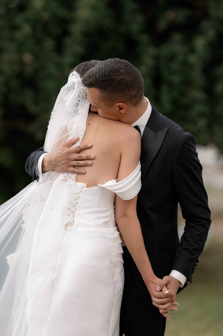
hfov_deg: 10.1
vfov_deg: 15.2
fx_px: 1256
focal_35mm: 135
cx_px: 112
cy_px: 168
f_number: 1.8
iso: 64
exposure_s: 1/1250
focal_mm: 135
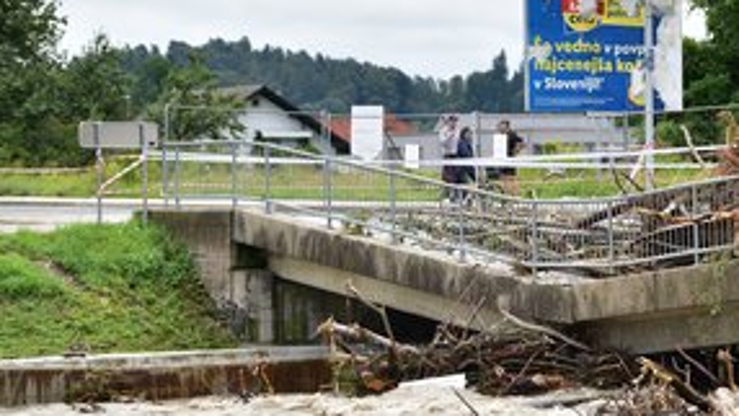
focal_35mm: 187
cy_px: 283
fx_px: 3665
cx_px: 628
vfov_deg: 6.5
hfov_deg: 11.5
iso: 250
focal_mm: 102
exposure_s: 1/1600
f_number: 2.8
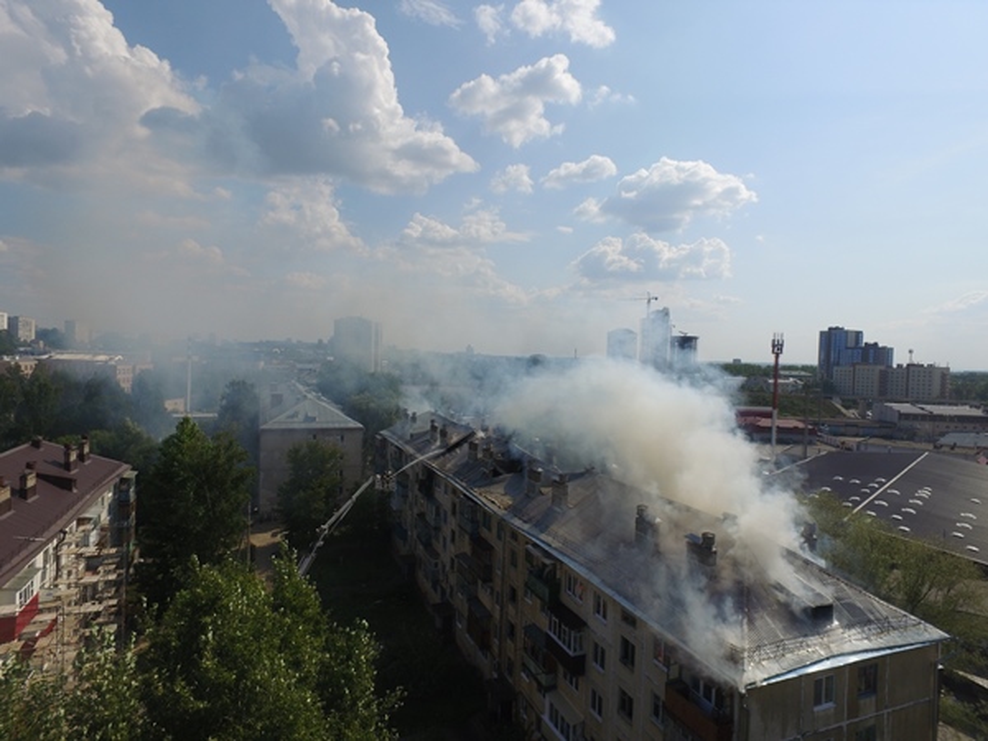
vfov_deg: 66.0
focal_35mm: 20
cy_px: 370
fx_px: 571
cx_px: 494
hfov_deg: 81.7
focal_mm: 3.61
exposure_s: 1/2262
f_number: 2.8
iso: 100
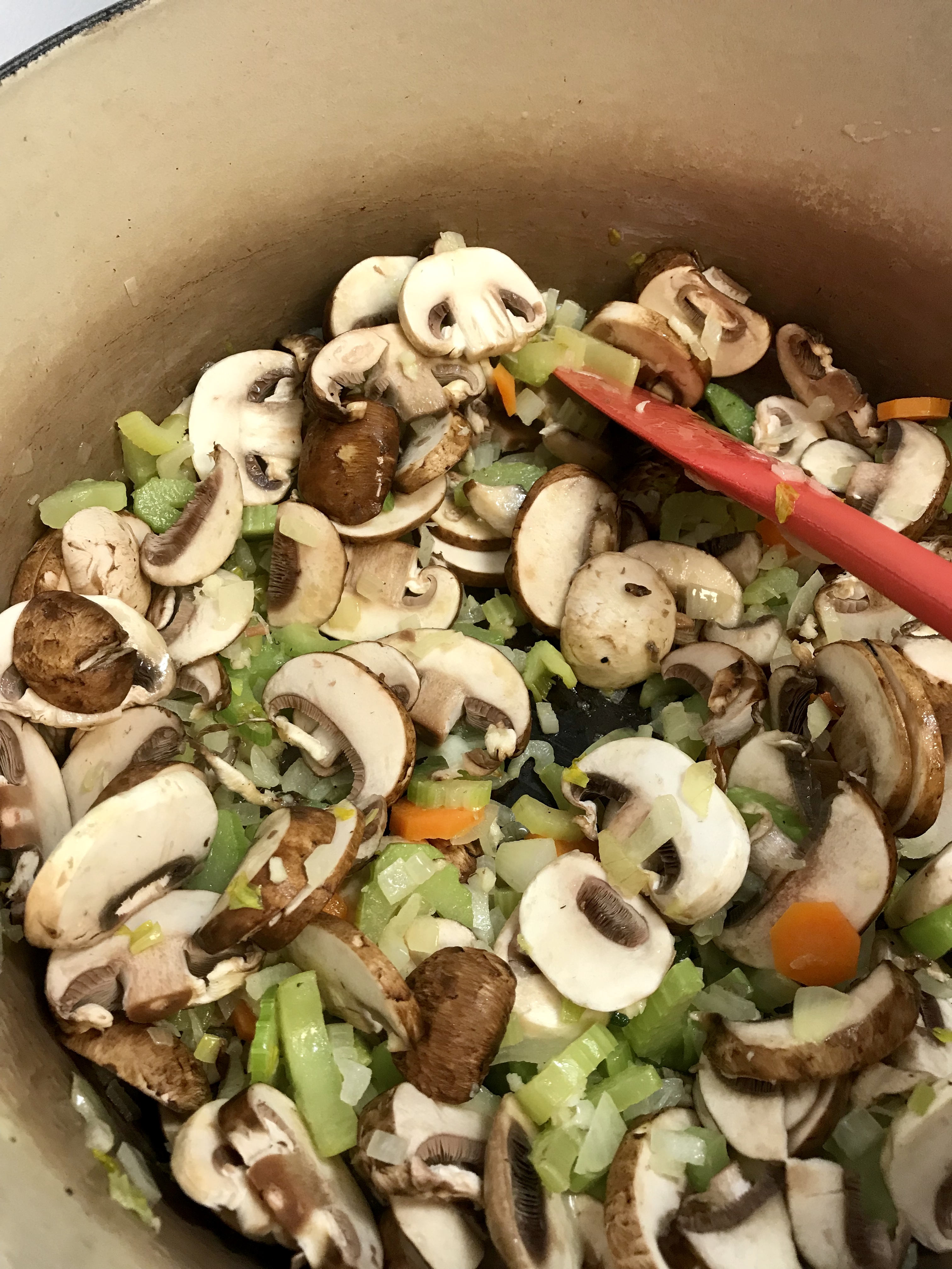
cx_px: 476
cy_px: 634
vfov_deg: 63.4
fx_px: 1027
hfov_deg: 49.7
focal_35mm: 28
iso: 40
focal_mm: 3.99
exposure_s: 1/24
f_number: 1.8
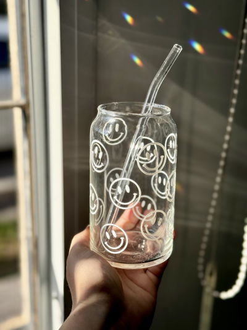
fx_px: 456
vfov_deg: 39.6
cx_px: 124
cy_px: 165
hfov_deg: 30.3
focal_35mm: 48
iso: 100
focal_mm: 6.76
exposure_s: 1/1931
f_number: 1.78
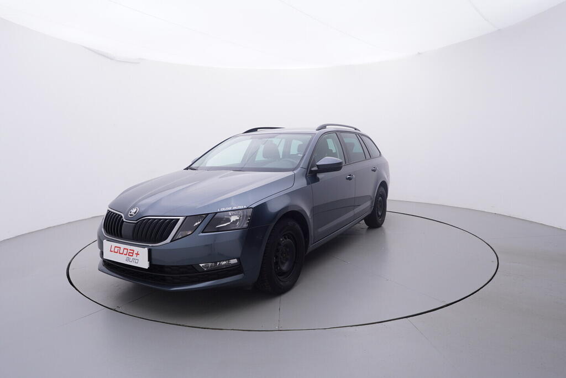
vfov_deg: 56.2
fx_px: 354
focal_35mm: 22
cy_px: 189
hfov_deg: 77.3
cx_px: 283
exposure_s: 1/80
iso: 200
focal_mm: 15
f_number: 5
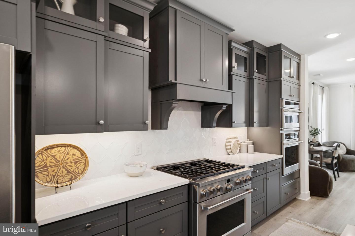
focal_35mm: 19
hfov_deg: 86.9
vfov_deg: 64.6
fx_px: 187
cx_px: 178
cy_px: 118
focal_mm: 12.6
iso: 400
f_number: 7.1
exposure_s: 1/60
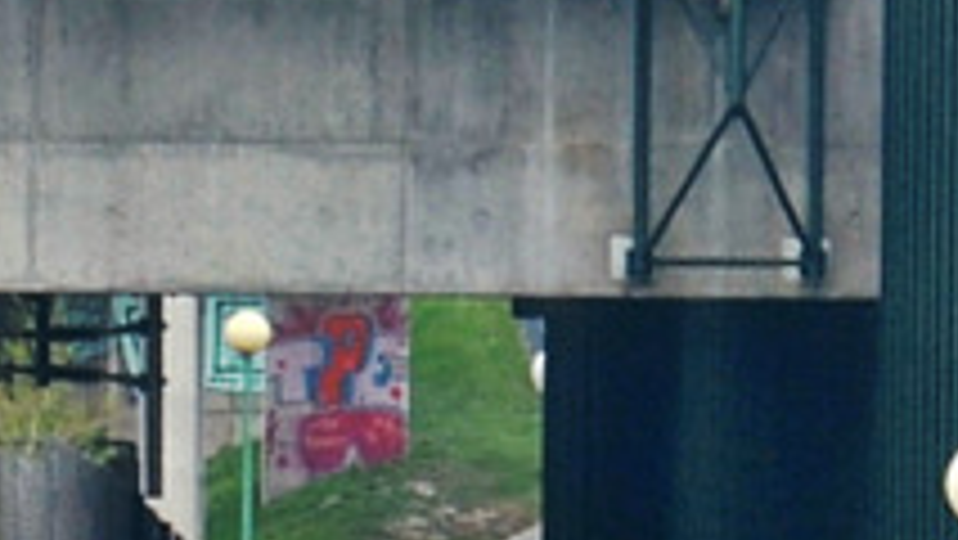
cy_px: 475
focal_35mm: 460
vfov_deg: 2.6
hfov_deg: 4.6
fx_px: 11689
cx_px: -868
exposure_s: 1/200
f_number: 7.1
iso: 100
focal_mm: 52
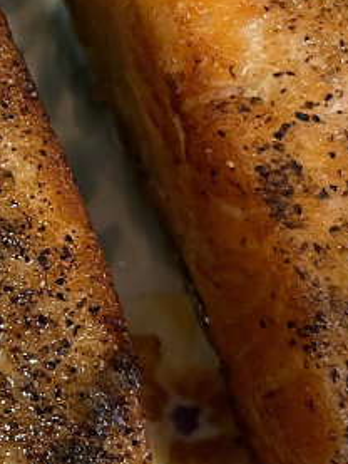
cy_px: 275
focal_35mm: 150
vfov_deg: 13.2
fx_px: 2009
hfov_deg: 9.4
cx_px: -283
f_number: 1.6
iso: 100
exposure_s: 1/60
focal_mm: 5.1
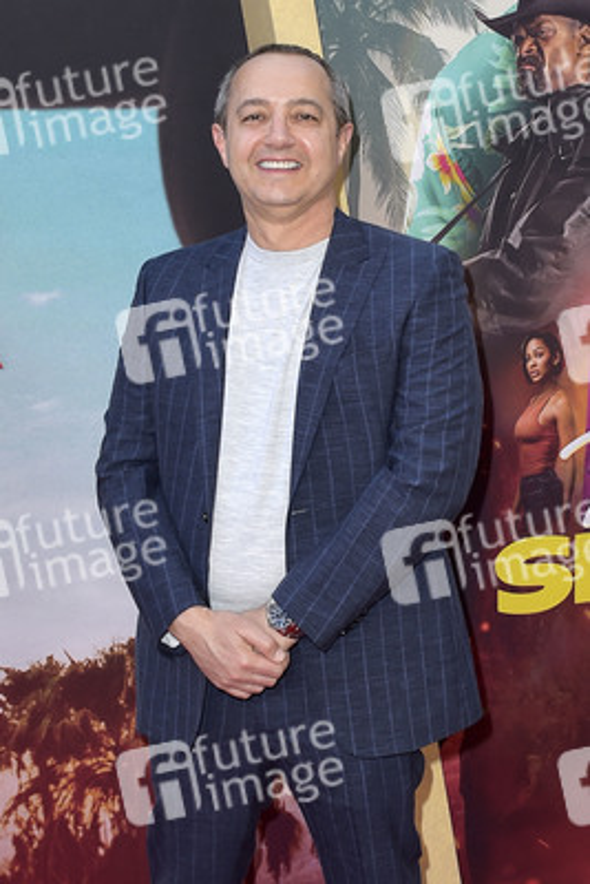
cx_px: 295
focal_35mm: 32
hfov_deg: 41.1
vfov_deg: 58.7
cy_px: 442
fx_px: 786
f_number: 5.6
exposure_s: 1/250
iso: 500
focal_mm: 32
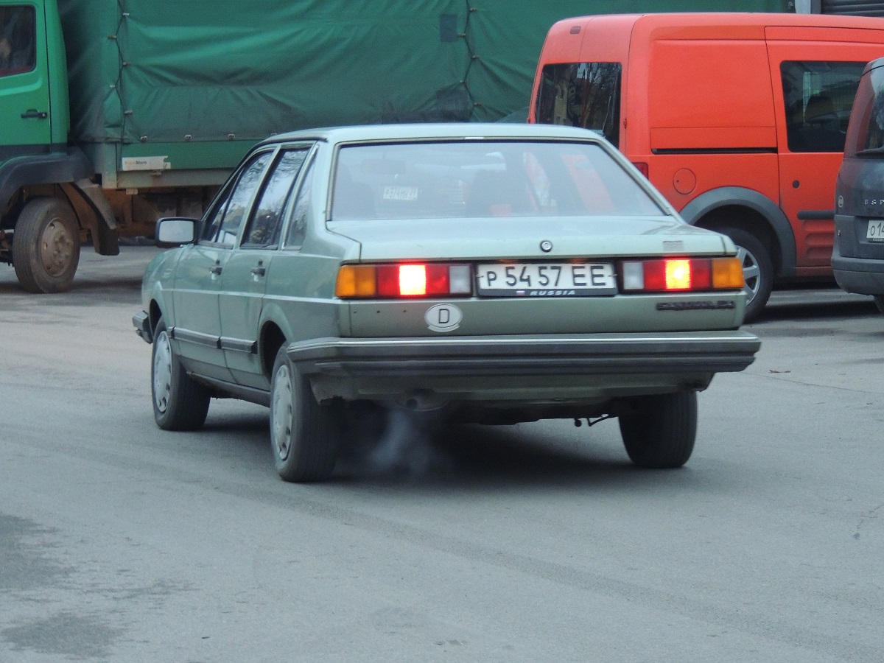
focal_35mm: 155
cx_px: 442
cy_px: 332
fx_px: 3958
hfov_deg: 12.7
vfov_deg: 9.6
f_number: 4.4
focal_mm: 27.6
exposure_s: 1/20
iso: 800
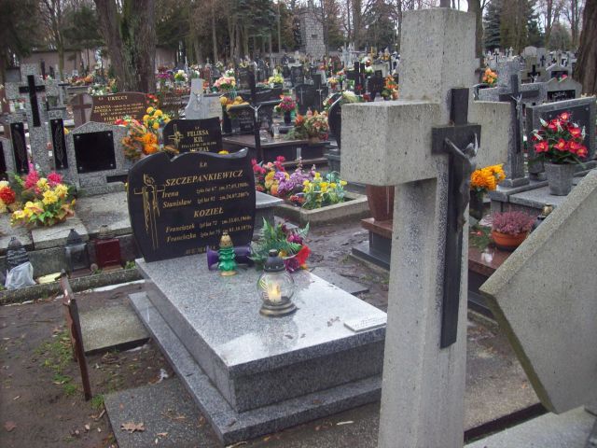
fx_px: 621
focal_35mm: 36
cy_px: 224
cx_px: 298
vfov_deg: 39.7
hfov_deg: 51.4
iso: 80
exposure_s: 1/84.4
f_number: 2.7
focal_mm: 6
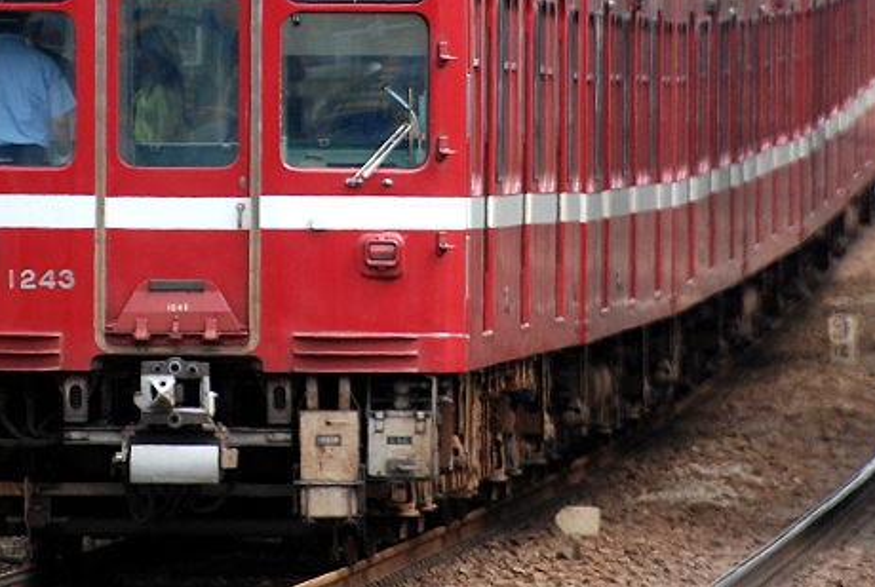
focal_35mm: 783
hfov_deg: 2.6
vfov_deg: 1.8
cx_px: 439
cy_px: 96
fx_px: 19074
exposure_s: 1/400
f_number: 5.6
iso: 400
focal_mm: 300
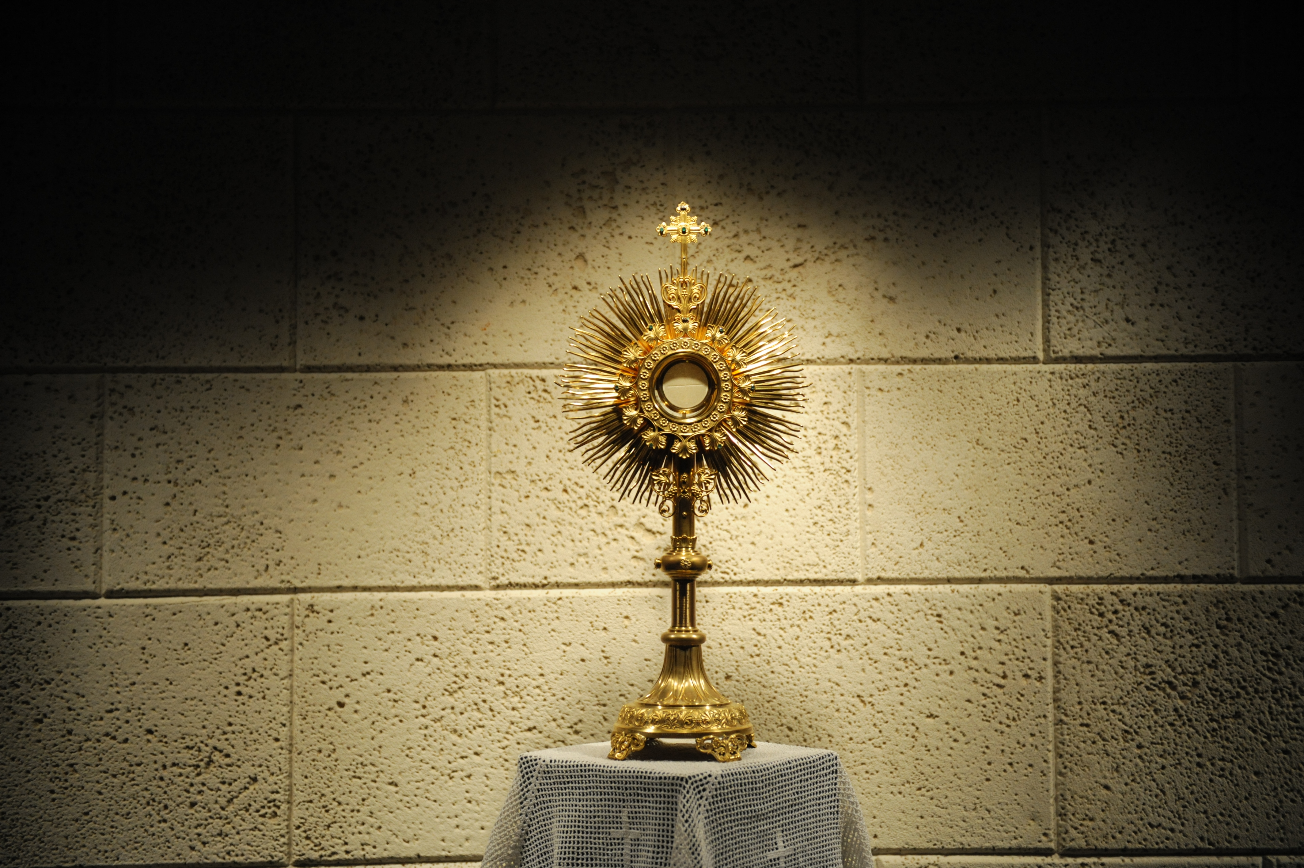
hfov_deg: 43.6
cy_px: 434
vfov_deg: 29.8
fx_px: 1629
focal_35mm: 45
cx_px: 652
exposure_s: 1/800
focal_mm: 45
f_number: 2.8
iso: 2000
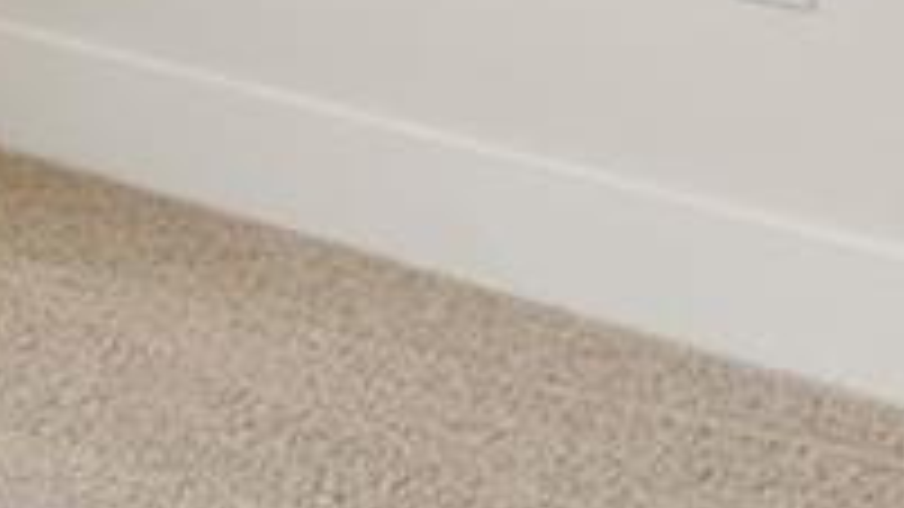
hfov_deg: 16.4
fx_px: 2996
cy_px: -832
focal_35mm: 125
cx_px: -207
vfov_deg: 8.6
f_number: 7.1
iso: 100
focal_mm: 10
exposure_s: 1/8
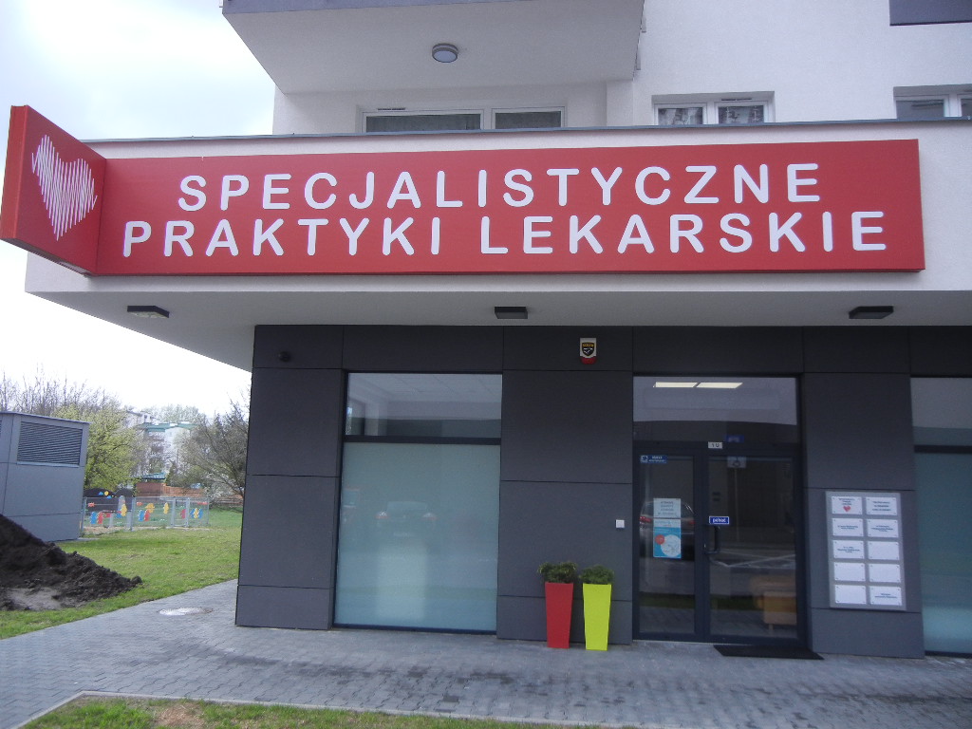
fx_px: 842
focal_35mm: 30
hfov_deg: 60.0
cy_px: 364
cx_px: 486
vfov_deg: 46.8
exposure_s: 1/270
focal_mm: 5.4
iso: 160
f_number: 3.5
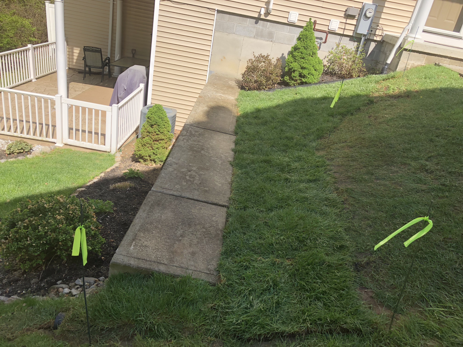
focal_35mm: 28
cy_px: 174
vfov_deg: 49.7
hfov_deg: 63.4
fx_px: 375
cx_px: 232
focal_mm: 3.99
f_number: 1.8
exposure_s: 1/1066
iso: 20
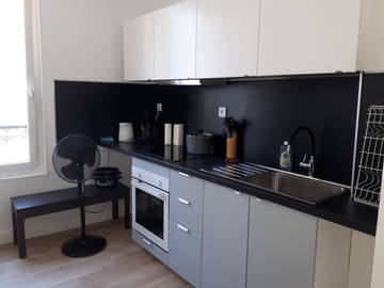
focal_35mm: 27
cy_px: 144
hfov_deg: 65.3
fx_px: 300
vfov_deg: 51.4
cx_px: 192
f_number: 1.9
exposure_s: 1/33
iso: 80
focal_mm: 3.6
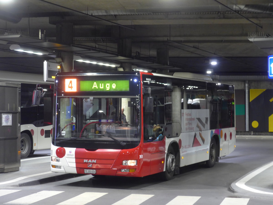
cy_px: 102
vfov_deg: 17.2
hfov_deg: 22.8
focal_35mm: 86
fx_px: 678
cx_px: 136
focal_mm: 17
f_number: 4.5
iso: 400
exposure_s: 1/6
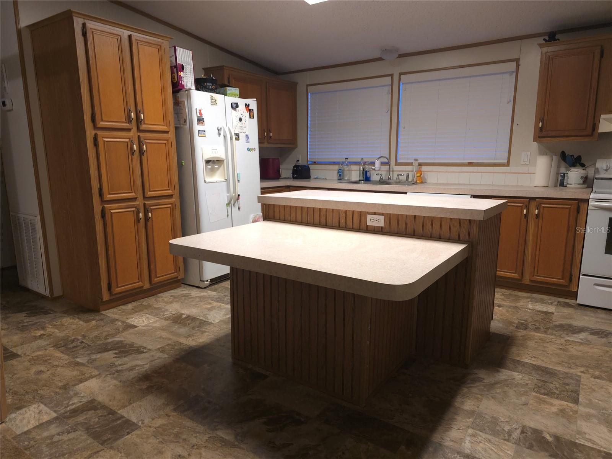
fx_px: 407
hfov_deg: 73.9
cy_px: 230
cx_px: 306
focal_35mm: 23
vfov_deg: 58.9
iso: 320
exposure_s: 1/48
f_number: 1.7
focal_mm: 6.3
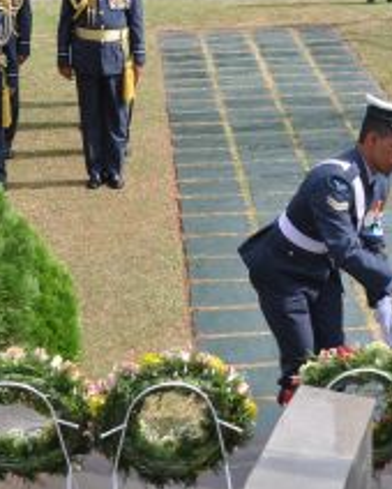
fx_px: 1839
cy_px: 180
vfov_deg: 15.1
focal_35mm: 127
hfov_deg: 12.1
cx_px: 357
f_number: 14
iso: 250
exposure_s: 1/125
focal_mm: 32
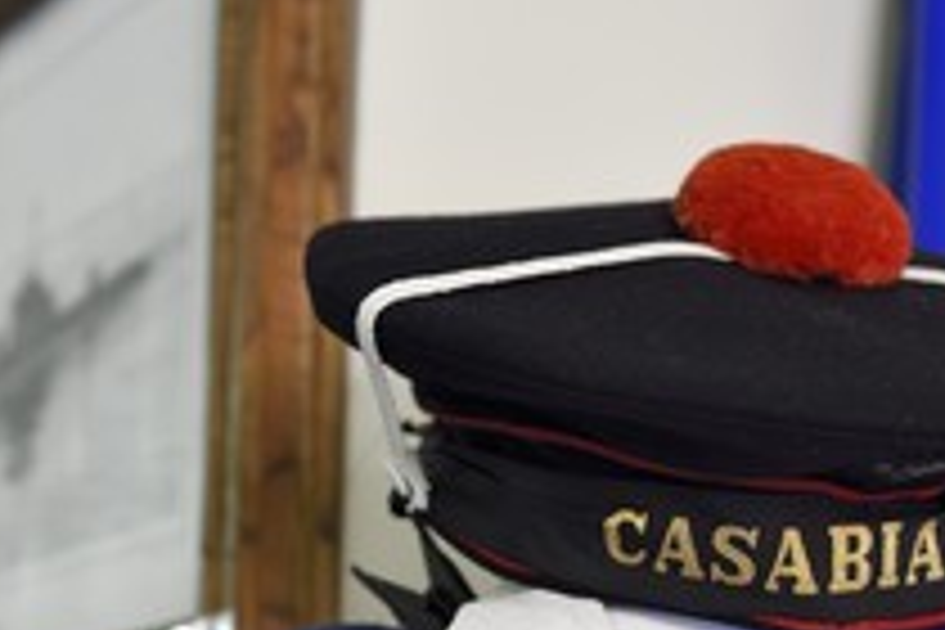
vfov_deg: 16.9
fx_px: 2100
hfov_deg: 25.3
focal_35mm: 80
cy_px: 513
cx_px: 540
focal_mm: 40
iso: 1600
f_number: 4.5
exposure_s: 1/80
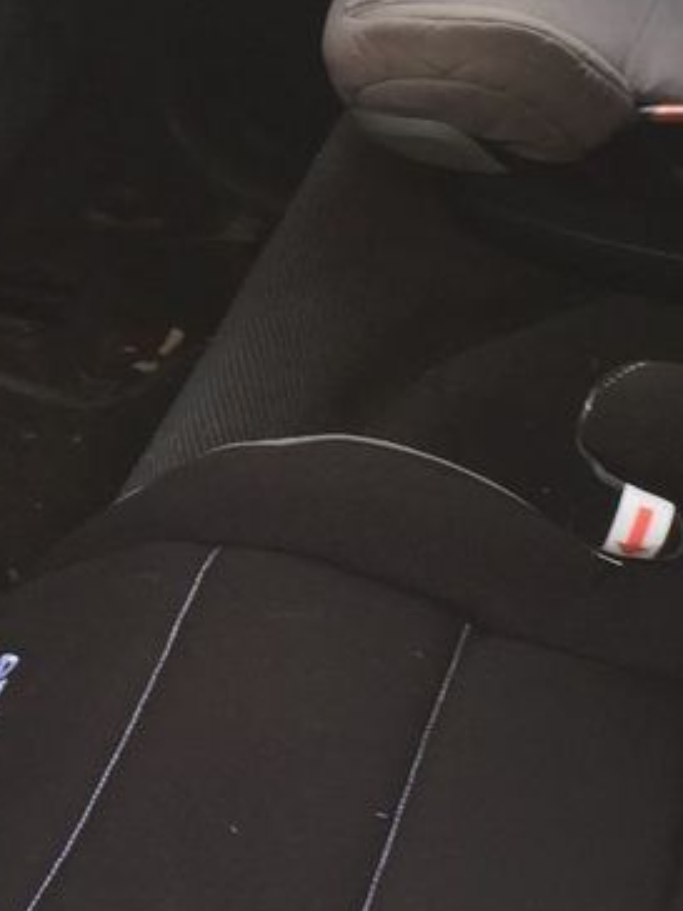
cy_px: 218
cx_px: 165
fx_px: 2683
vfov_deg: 19.1
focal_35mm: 102
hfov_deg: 14.4
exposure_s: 1/50
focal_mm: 4.15
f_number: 2.2
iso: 32
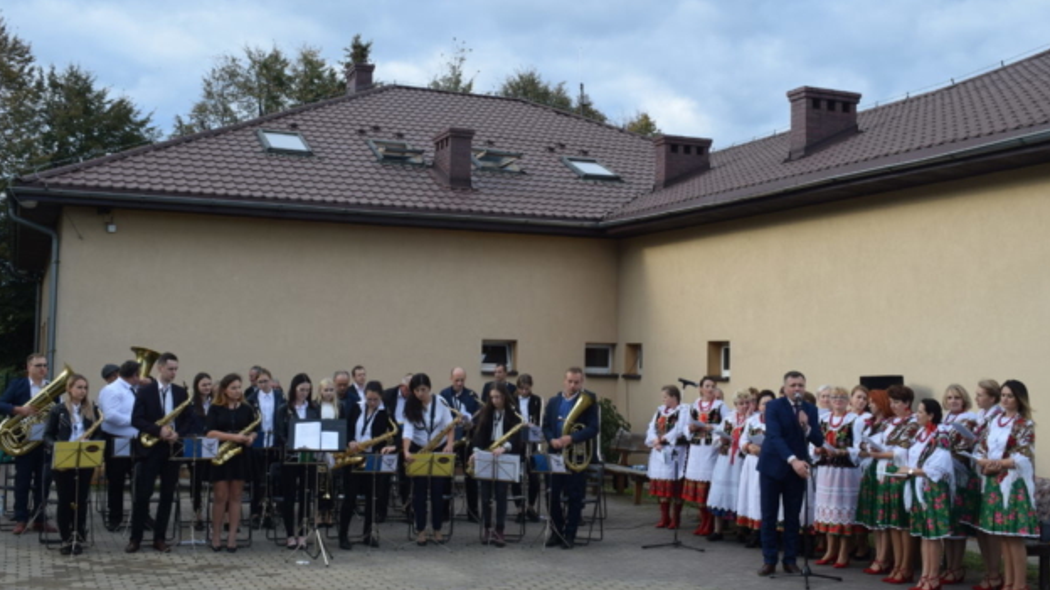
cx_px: 533
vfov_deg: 27.4
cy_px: 280
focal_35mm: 44
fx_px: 1212
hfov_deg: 46.8
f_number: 8
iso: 280
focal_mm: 27
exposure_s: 1/250
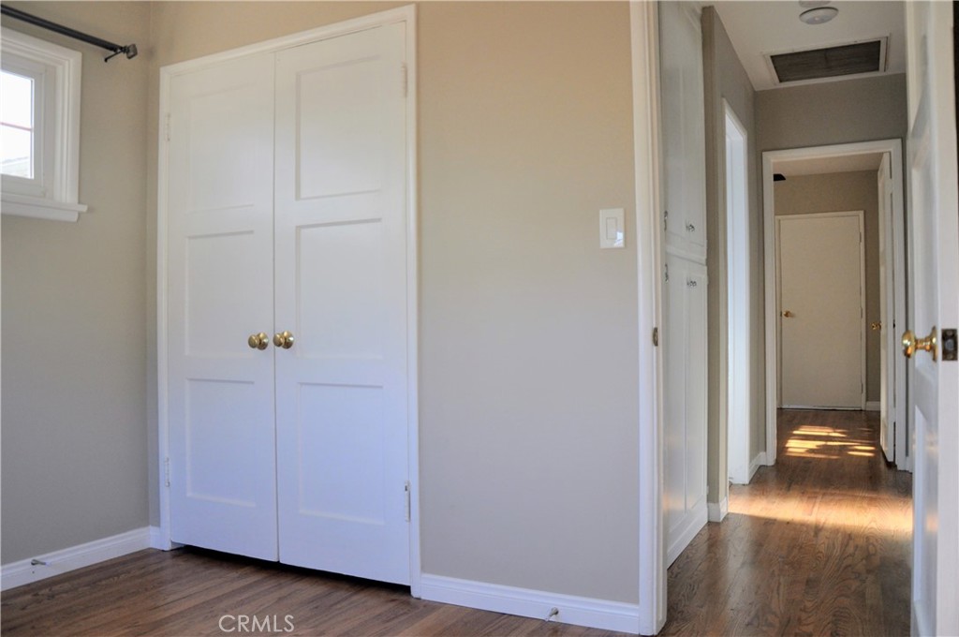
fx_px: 718
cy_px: 318
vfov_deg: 47.8
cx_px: 480
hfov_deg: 67.4
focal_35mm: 27
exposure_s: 1/125
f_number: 3.5
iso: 450
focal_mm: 18
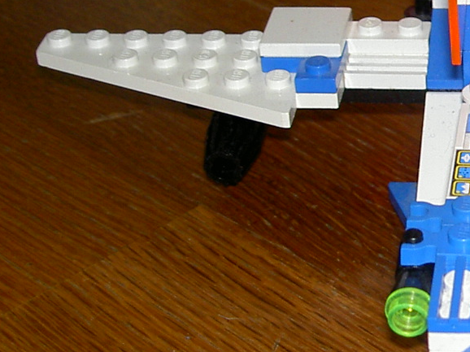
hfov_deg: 17.5
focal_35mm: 108
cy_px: 132
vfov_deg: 13.7
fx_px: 1466
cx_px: 547
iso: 100
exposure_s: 1/59.5
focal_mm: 8
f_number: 2.8
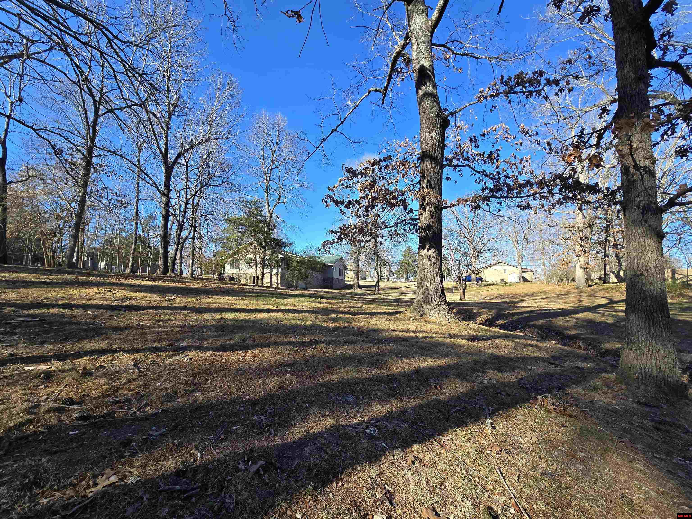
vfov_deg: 89.9
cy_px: 260
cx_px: 346
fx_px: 260
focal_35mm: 13
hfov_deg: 106.2
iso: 50
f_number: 2.2
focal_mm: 2.2
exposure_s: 1/643
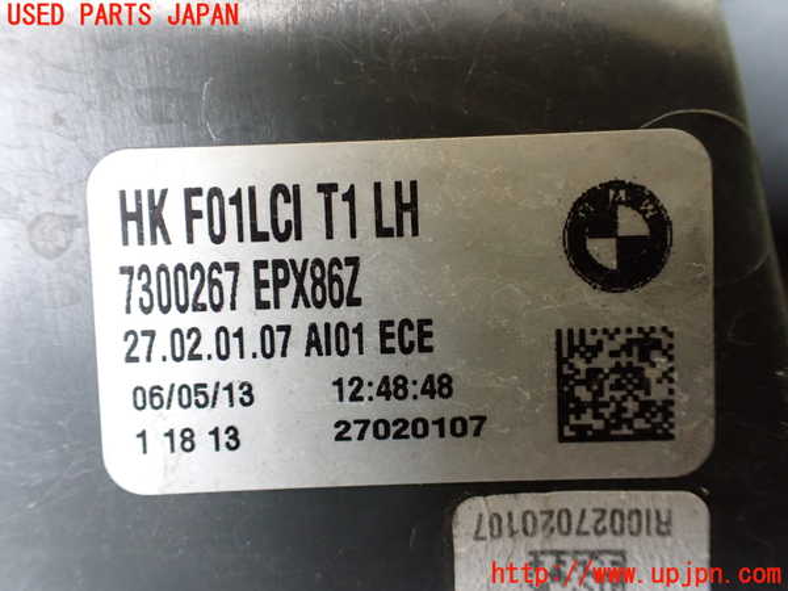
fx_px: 683
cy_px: 296
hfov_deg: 60.0
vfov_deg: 46.8
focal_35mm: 30
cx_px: 394
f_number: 2.3
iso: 800
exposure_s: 1/125
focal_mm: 5.4
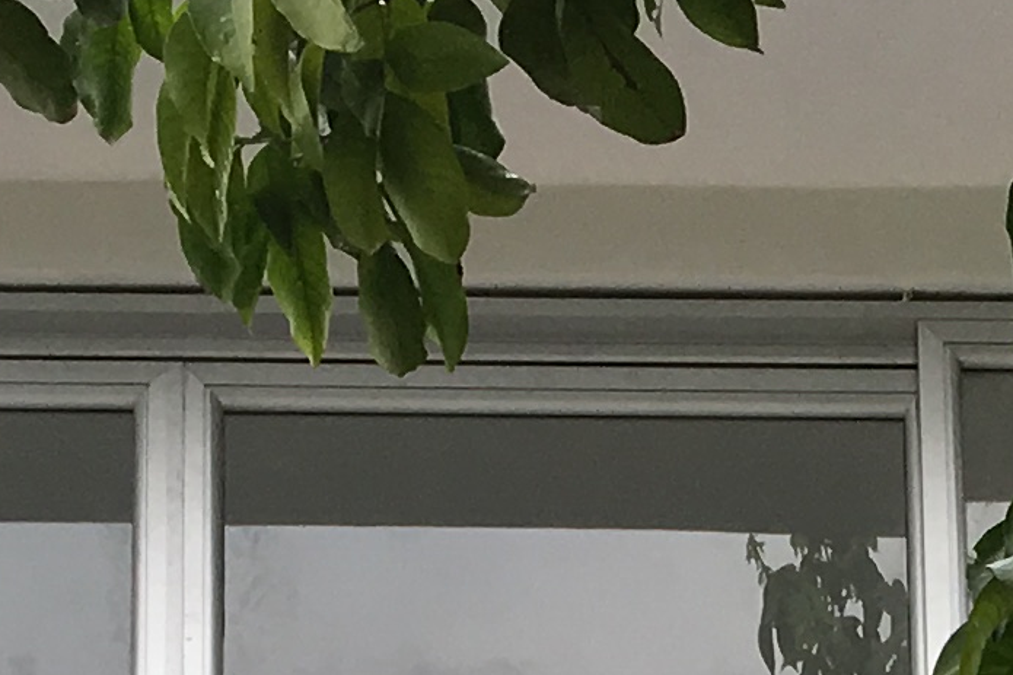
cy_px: 2140
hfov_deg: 11.7
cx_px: 888
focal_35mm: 175
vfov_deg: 6.9
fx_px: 4923
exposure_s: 1/326
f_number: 2.2
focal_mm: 4.15
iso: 25
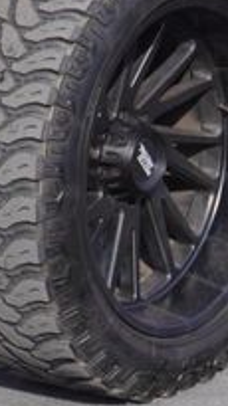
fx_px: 2624
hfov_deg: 5.0
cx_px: 103
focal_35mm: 244
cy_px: -139
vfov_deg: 8.7
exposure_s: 1/100
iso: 100
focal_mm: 31
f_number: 8
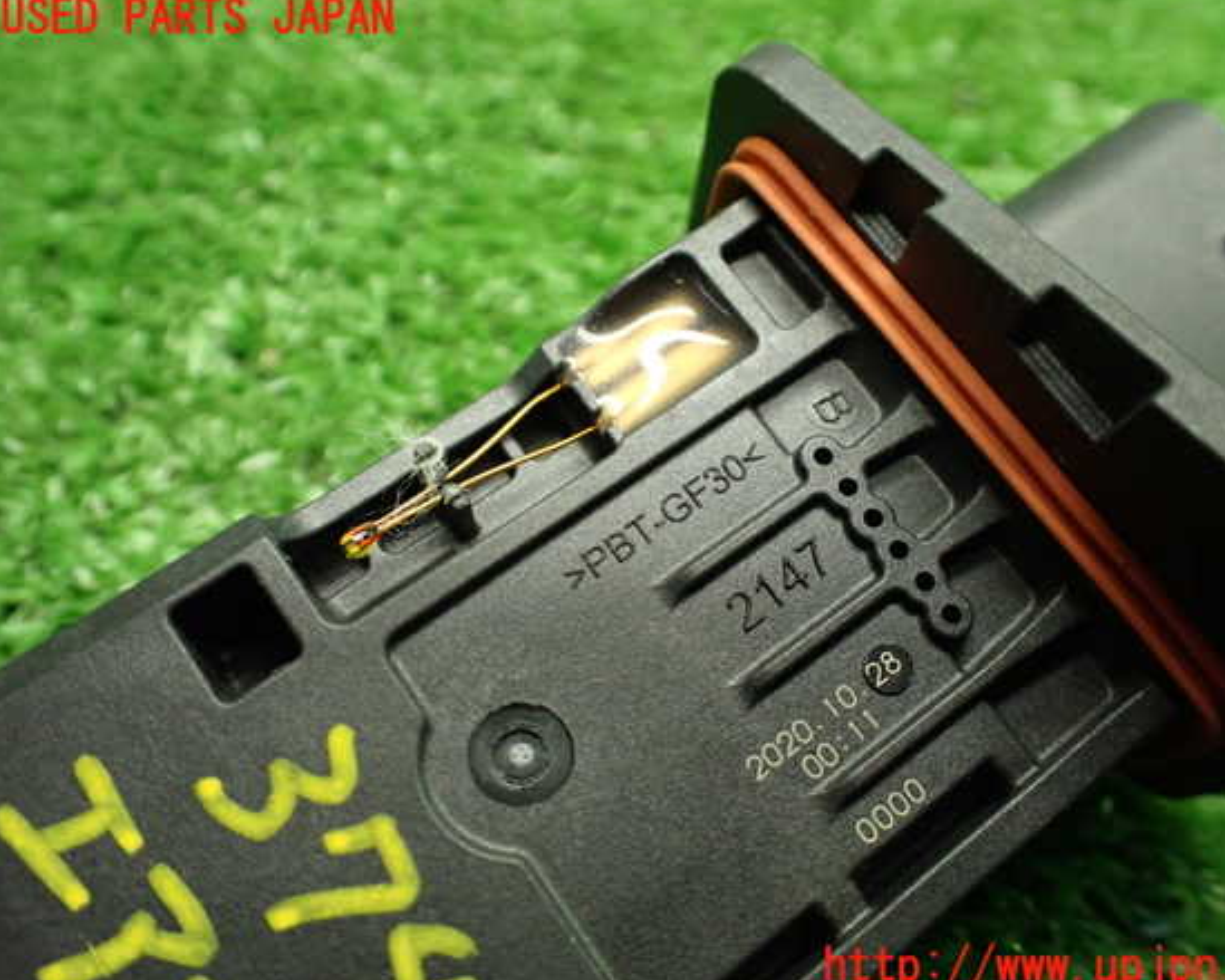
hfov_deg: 55.6
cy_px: 493
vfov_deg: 45.8
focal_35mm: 32
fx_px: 1160
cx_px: 658
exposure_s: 1/100
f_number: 2.3
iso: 800
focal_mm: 5.4
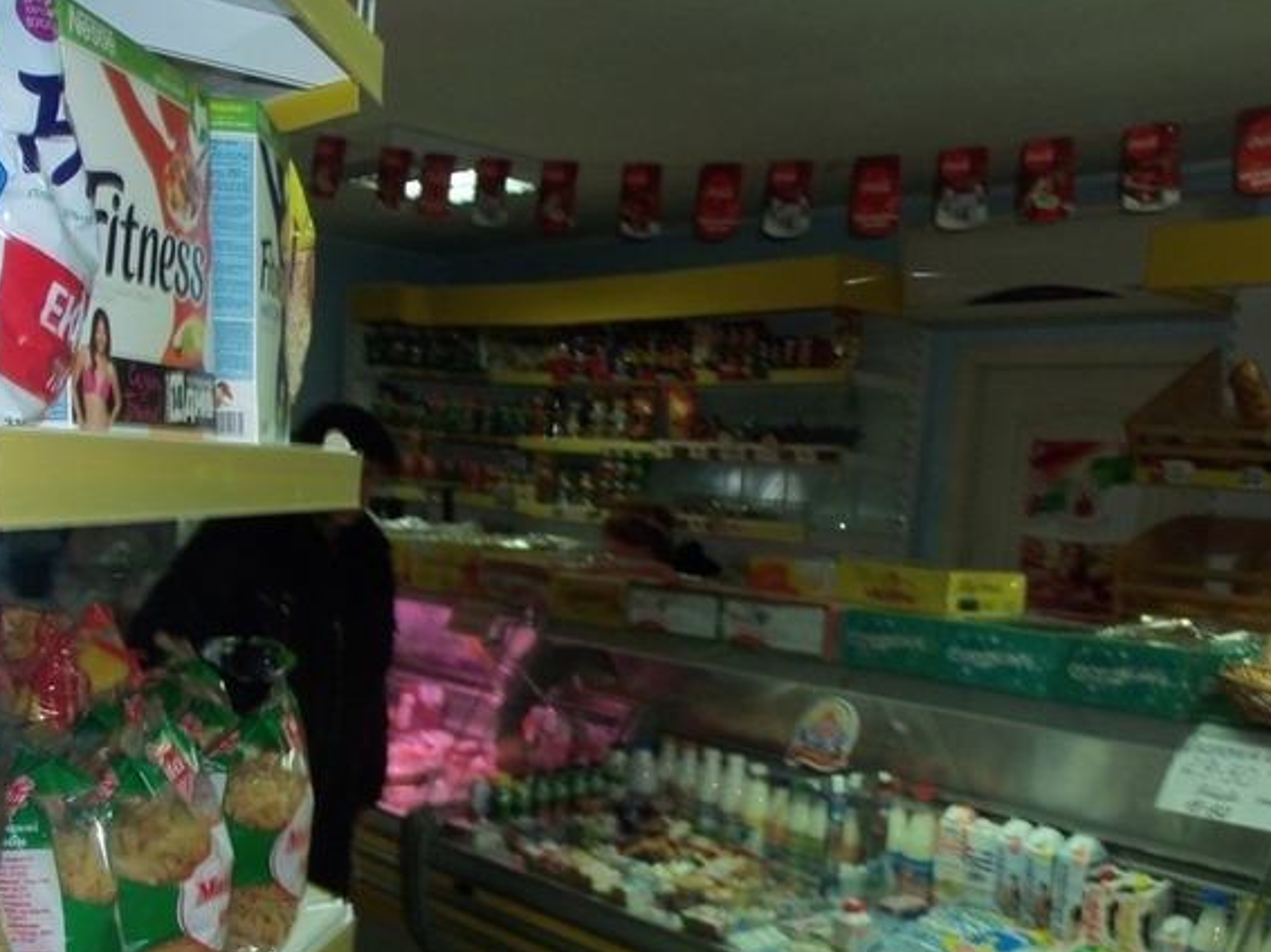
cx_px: 723
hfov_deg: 45.7
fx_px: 1505
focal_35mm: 41
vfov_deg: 34.7
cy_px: 649
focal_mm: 5.2
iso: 100
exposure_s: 1/30
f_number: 3.4
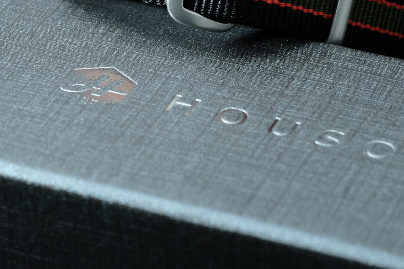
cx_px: 236
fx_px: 2041
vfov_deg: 7.5
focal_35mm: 182
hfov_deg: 11.3
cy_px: 48
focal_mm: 60
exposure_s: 1/90
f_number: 8
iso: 800
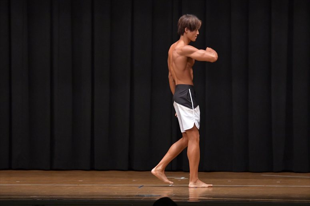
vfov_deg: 6.3
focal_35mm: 217
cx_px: 155
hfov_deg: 9.5
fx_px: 1868
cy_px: 103
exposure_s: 1/400
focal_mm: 145
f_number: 5.6
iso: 6400
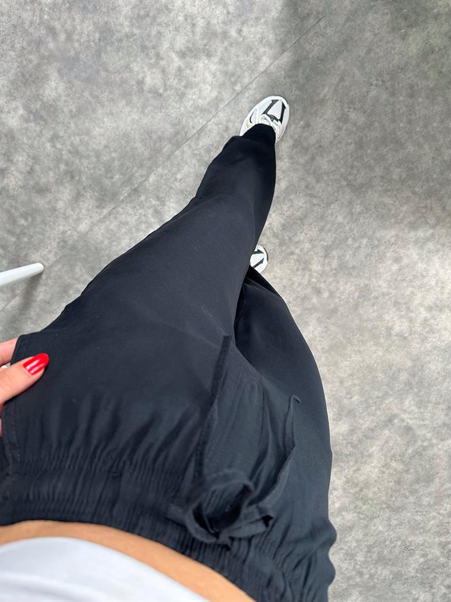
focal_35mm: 24
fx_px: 417
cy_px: 301
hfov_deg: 56.8
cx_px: 226
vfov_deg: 71.6
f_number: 1.78
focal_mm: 6.86
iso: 250
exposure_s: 1/81
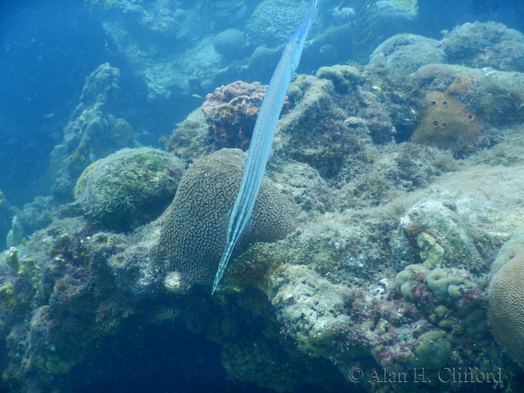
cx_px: 262
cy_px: 196
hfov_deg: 50.1
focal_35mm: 37
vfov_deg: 38.7
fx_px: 560
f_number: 4.2
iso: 125
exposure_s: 1/100
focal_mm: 6.6
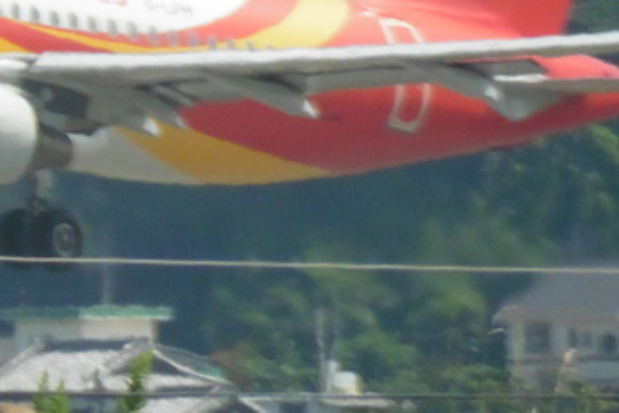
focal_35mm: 1587
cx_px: -275
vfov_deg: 0.9
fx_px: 27298
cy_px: -284
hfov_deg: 1.3
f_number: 6.4
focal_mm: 86
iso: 400
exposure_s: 1/1250
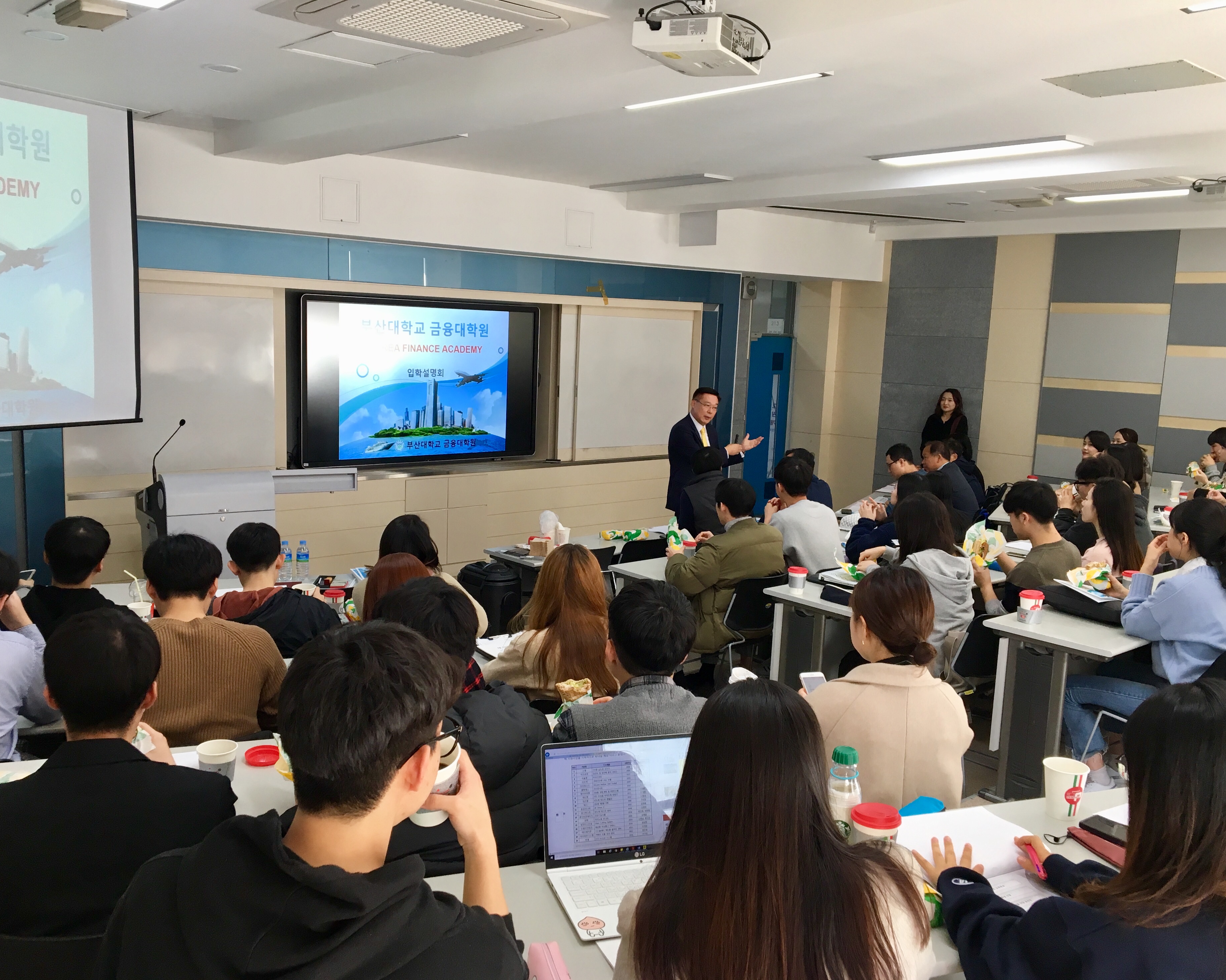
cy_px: 501
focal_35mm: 31
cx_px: 605
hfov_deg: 57.2
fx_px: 1125
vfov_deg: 47.1
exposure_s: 1/40
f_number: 2.2
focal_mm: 4.15
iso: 25
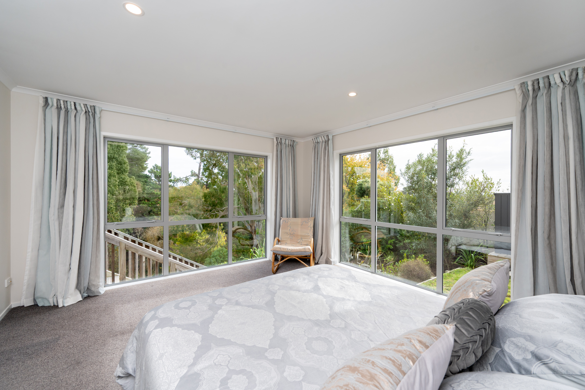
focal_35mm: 14
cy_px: 195
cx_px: 292
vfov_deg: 81.2
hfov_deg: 104.3
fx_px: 227
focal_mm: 14
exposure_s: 1/125
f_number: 8
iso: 320
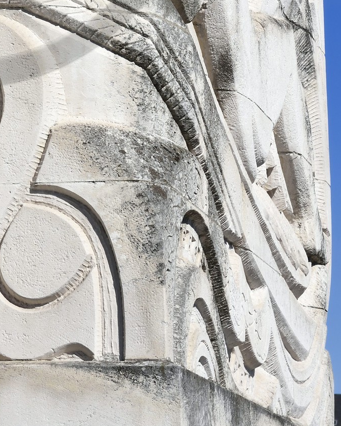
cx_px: -38
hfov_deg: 8.2
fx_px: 2358
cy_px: -149
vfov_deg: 10.1
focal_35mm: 187
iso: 200
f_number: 13
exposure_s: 1/320
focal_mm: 70
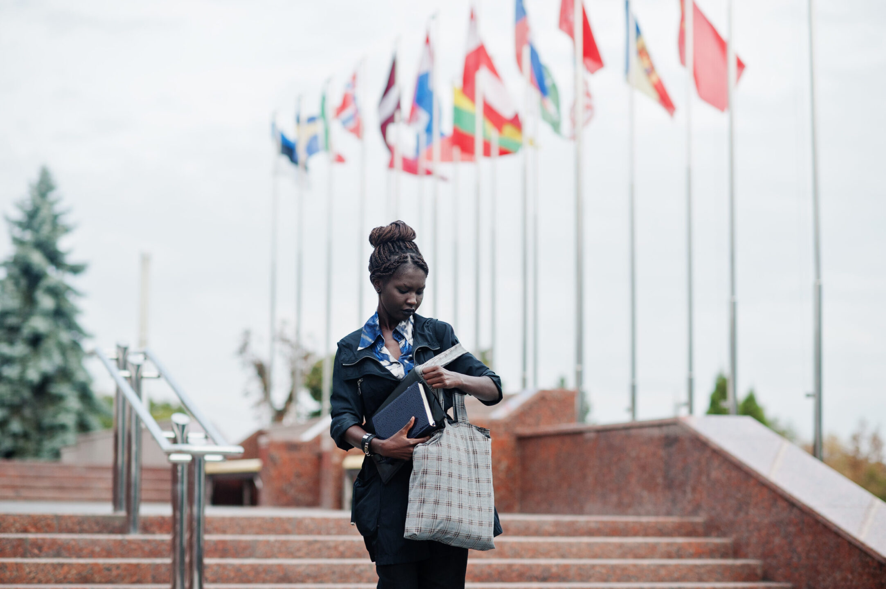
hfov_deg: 23.9
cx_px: 443
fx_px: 2090
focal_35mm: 85
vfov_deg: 16.0
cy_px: 294
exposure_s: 1/3200
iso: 200
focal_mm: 85
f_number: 2.5
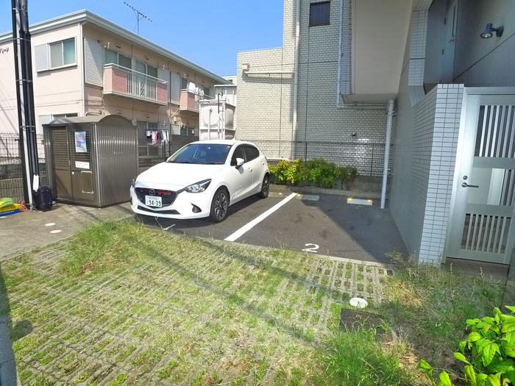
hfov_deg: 71.6
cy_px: 193
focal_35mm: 24
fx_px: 357
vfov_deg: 56.8
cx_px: 258
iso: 400
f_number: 4
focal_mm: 5.1
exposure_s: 1/640
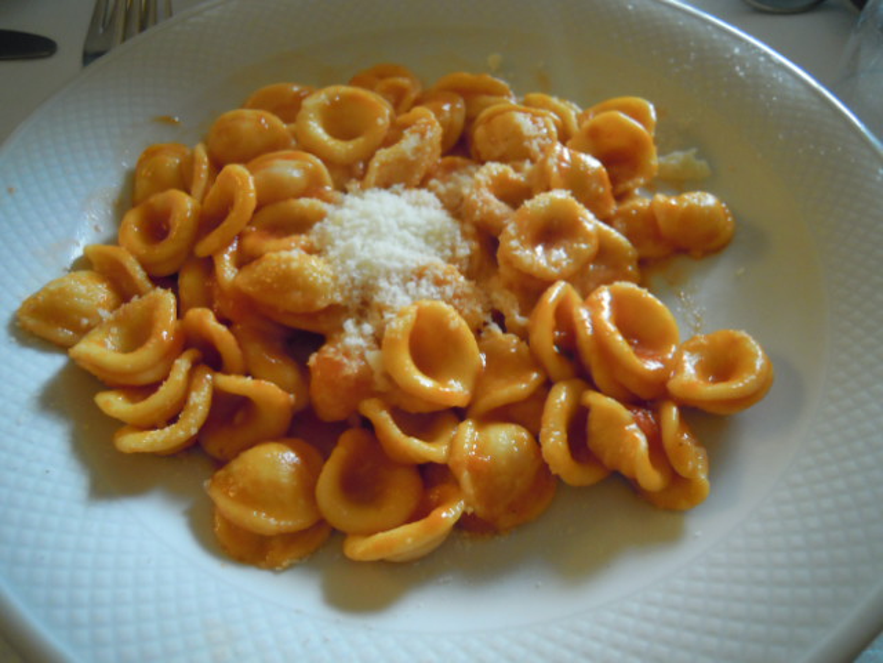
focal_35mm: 28
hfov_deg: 63.4
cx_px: 442
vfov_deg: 49.7
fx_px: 714
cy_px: 332
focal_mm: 5
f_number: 2.7
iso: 400
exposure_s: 1/30
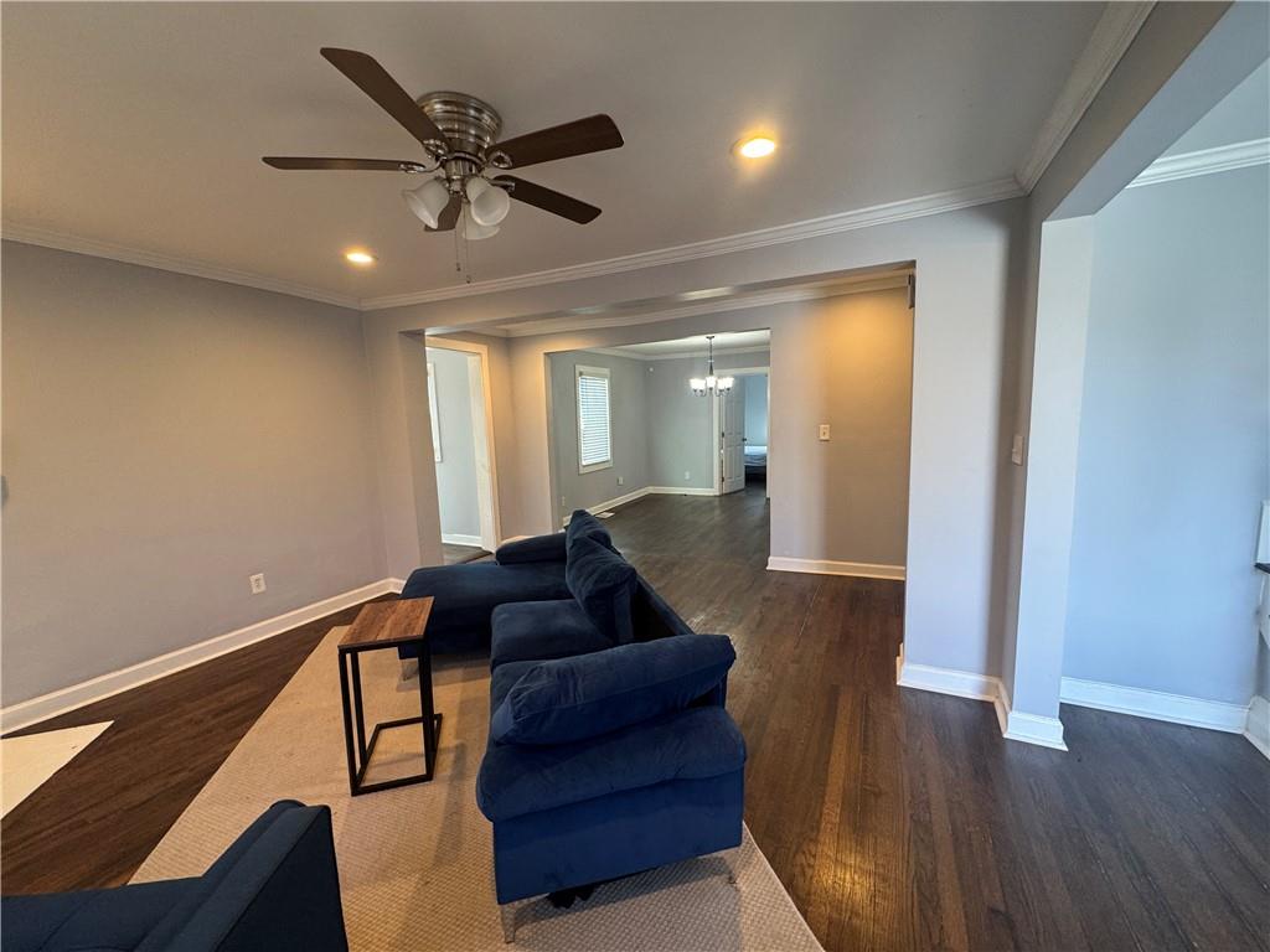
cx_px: 635
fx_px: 514
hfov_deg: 102.1
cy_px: 476
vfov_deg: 85.7
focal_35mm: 14
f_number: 2.2
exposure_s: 1/60
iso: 160
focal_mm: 2.22
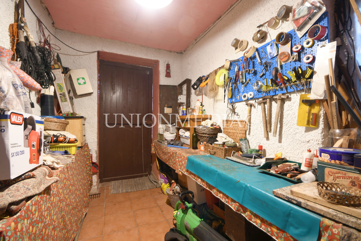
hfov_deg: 96.7
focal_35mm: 16
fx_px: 160
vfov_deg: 73.8
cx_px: 180
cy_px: 120
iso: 125
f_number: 7.1
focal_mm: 11
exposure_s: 4
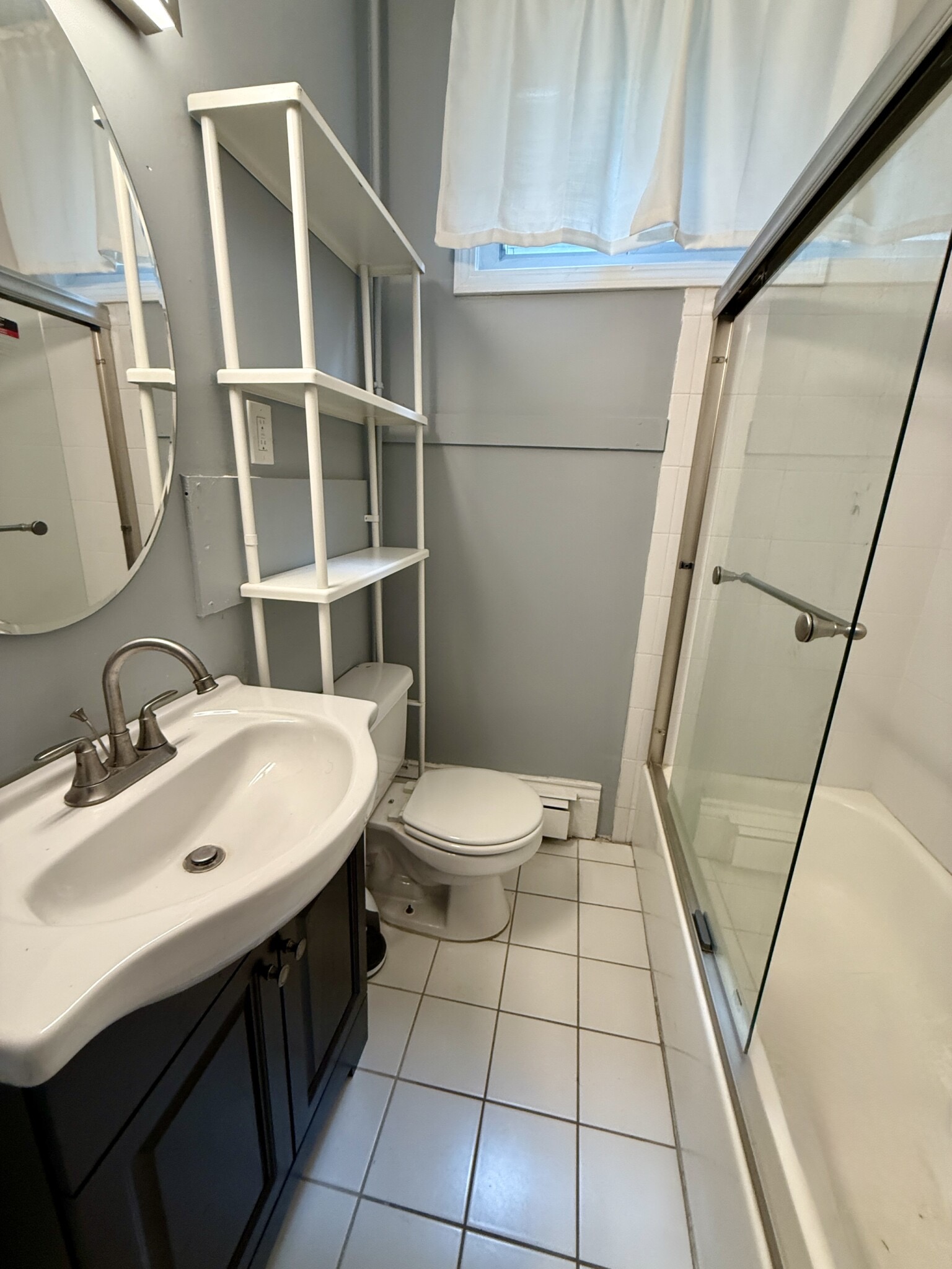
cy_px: 634
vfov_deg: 102.1
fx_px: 513
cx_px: 476
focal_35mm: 14
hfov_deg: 85.7
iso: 200
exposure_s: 1/60
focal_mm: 2.22
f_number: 2.2
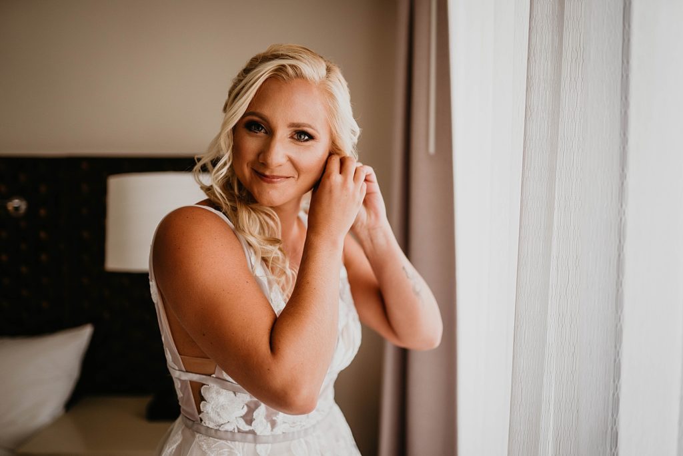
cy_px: 228
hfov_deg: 54.4
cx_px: 342
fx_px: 664
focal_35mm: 35
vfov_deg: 37.9
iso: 400
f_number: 1.4
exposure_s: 1/320
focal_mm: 35
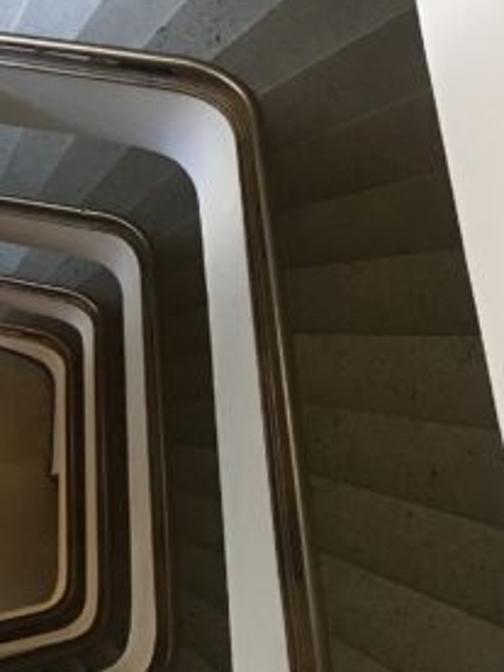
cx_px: 273
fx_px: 2019
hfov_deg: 14.2
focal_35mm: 104
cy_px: 453
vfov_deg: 18.8
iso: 64
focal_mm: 3.99
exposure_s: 1/17
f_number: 1.8
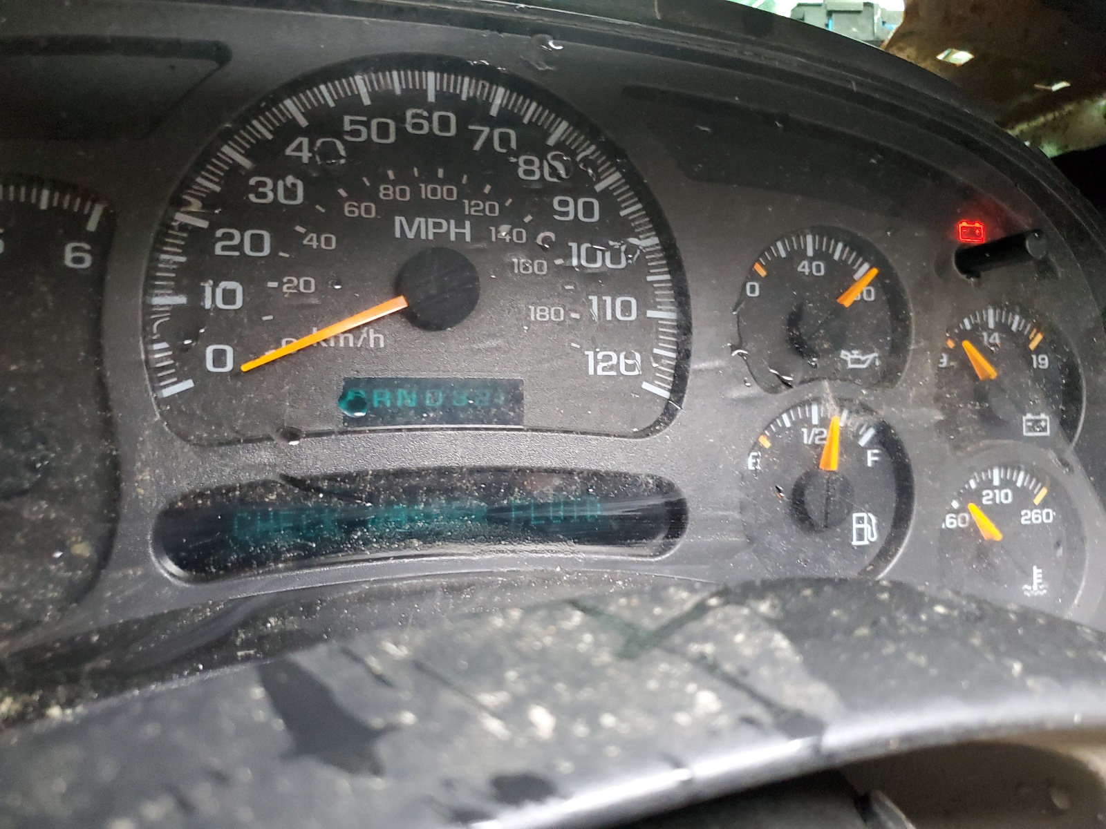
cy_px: 414
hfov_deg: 67.3
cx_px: 553
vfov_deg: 53.1
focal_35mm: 26
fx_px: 831
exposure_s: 1/40
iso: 366
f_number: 1.5
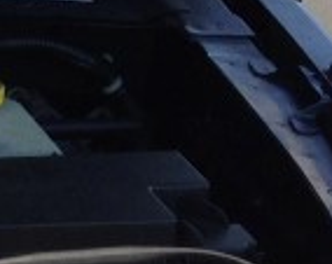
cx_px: -732
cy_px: 103
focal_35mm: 233
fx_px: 2285
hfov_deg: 7.2
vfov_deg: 6.6
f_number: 2.4
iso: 50
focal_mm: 4.12
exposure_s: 1/444
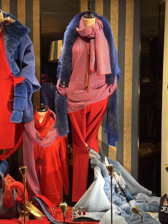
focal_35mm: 48
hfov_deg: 30.3
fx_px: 311
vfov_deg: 39.7
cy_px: 112
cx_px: 84
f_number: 1.78
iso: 100
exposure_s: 1/50
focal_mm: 6.86
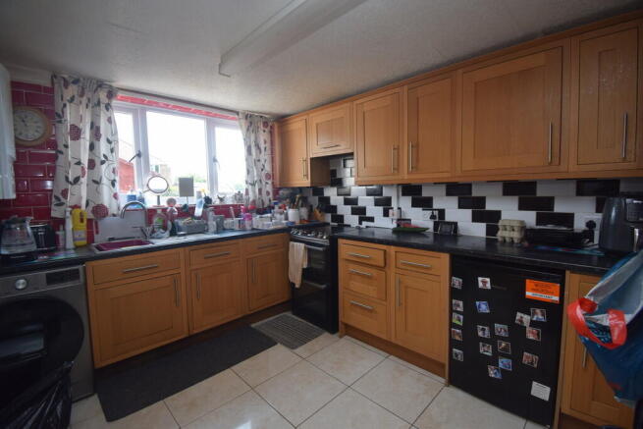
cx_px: 322
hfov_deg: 100.4
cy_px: 214
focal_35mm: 15
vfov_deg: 77.4
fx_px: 268
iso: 400
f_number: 5
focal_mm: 10
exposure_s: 1/100
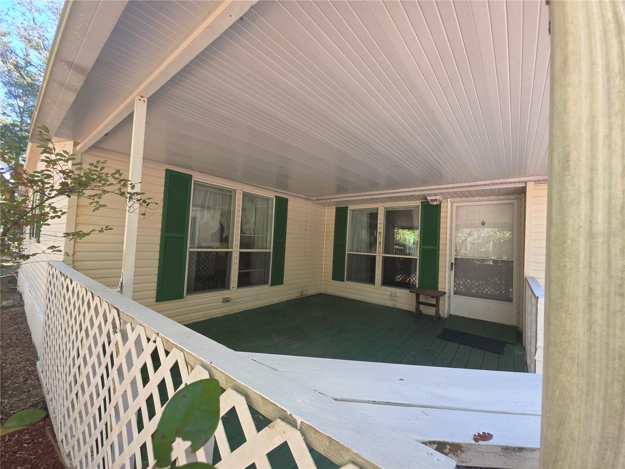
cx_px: 312
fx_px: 235
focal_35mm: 13
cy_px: 234
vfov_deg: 89.9
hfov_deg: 106.2
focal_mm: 2.2
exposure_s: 1/120
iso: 40
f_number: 1.9
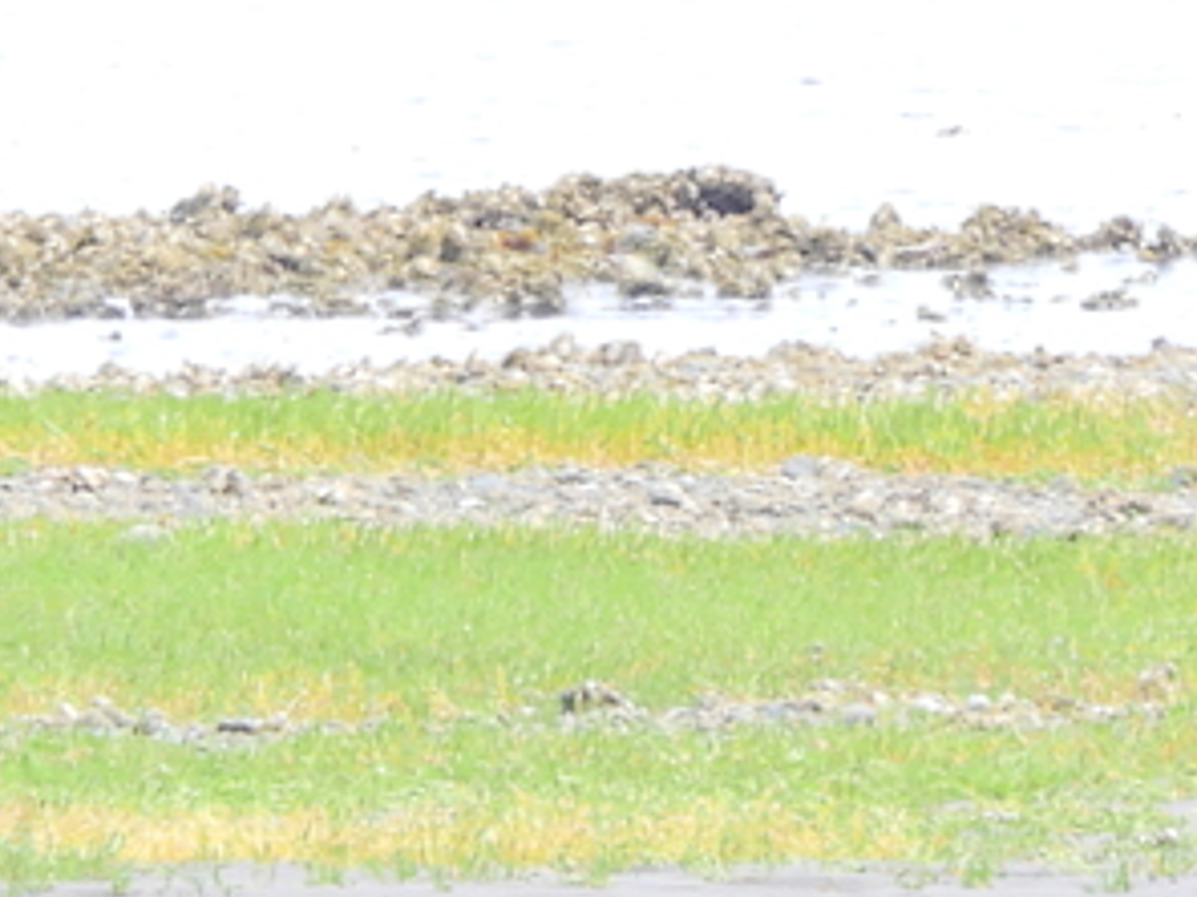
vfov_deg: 0.3
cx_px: -368
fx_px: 149556
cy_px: -768
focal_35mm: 4325
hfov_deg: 0.5
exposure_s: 1/50
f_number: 8
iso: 100
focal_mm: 178
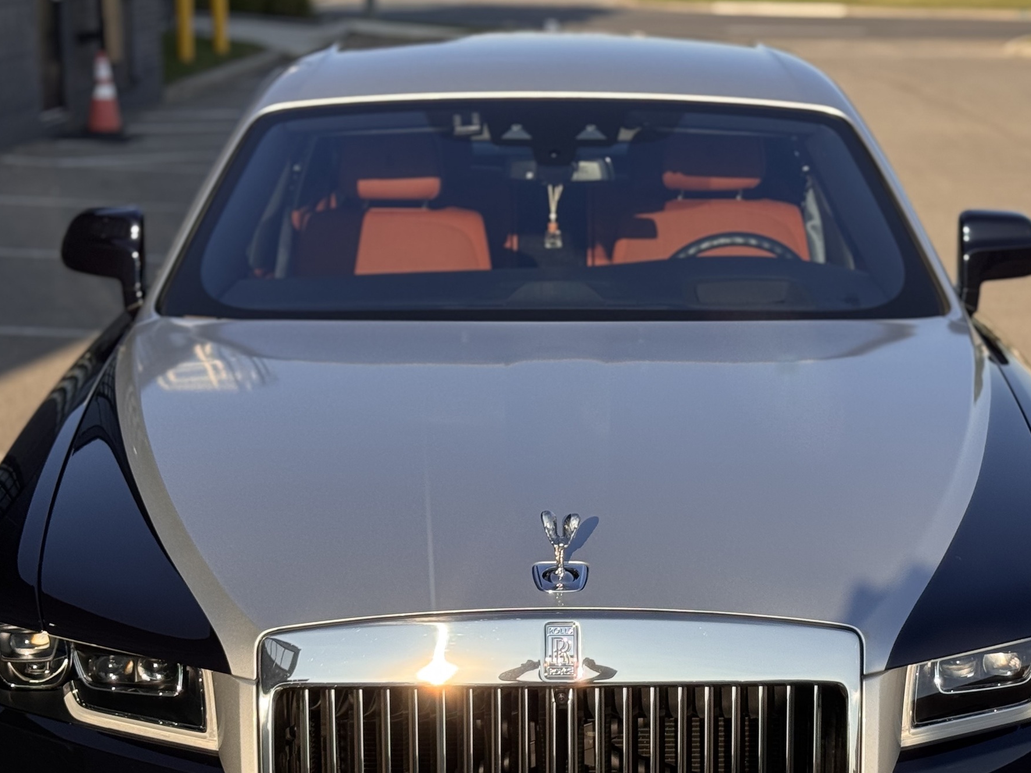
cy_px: 511
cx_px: 627
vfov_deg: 18.8
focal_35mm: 78
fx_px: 2323
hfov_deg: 25.0
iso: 64
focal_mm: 6.76
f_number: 1.78
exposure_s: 1/3610
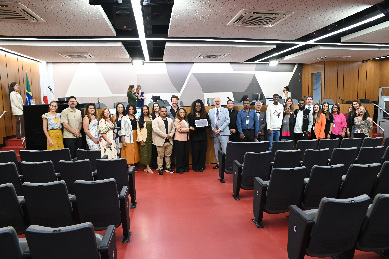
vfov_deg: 53.1
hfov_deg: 73.8
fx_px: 259
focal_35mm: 24
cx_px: 194
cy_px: 130
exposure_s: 1/100
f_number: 6.3
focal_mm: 24
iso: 4000
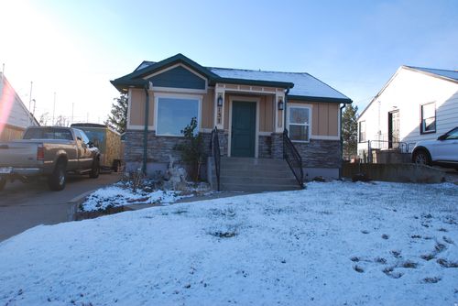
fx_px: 305
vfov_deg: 53.2
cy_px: 153
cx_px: 229
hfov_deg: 73.7
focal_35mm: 24
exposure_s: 1/160
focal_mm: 16
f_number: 6.3
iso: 100
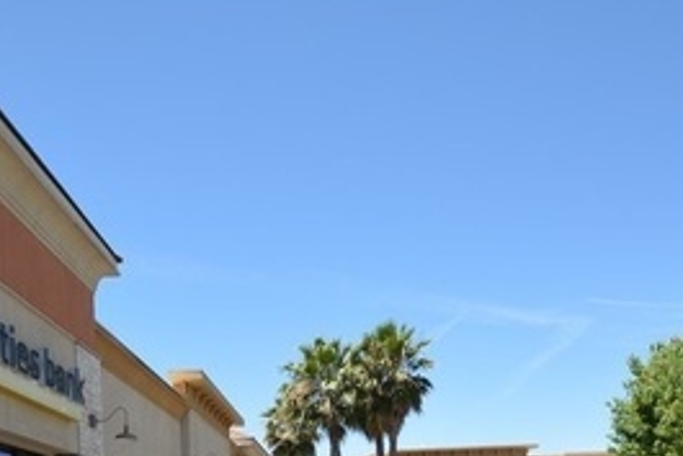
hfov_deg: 54.4
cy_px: 497
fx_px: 664
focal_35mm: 35
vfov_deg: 33.3
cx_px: 336
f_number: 8
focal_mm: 10
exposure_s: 1/200
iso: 100
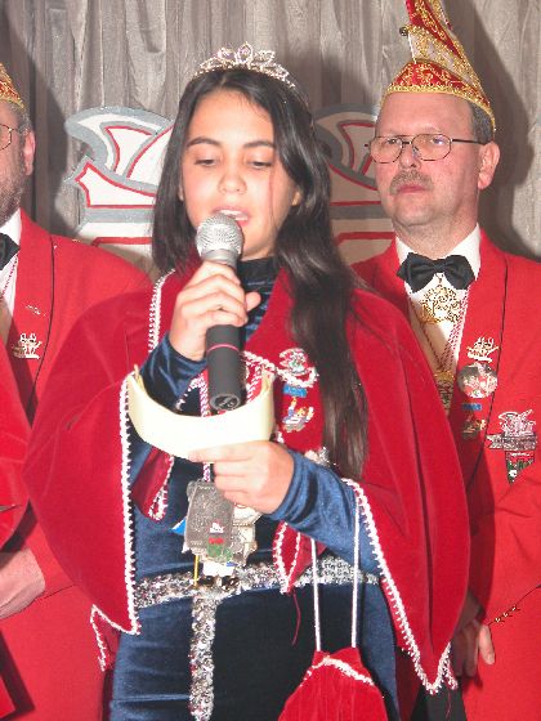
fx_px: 2605
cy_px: 360
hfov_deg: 11.9
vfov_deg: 15.8
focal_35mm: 125
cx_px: 270
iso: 200
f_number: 3.8
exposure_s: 1/125
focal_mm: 31.9
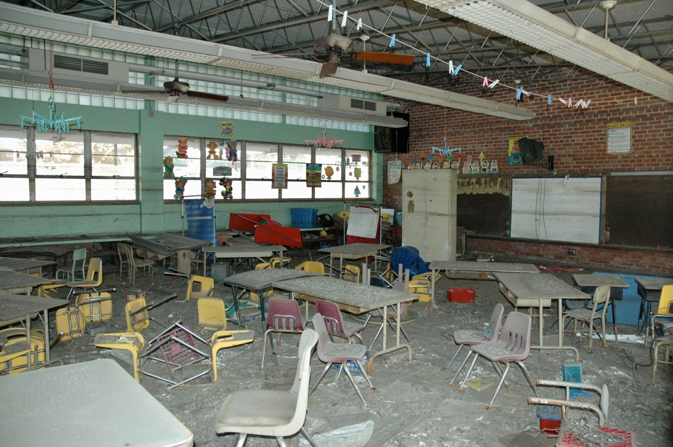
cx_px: 336
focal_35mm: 27
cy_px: 224
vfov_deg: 47.9
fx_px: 504
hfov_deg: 67.4
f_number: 4
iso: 800
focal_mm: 18
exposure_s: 1/100
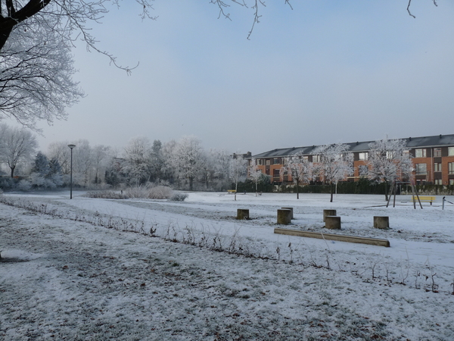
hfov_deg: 65.3
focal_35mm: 27
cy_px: 170
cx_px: 227
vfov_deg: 51.4
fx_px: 354
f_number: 5.6
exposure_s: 1/320
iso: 100
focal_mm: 4.8
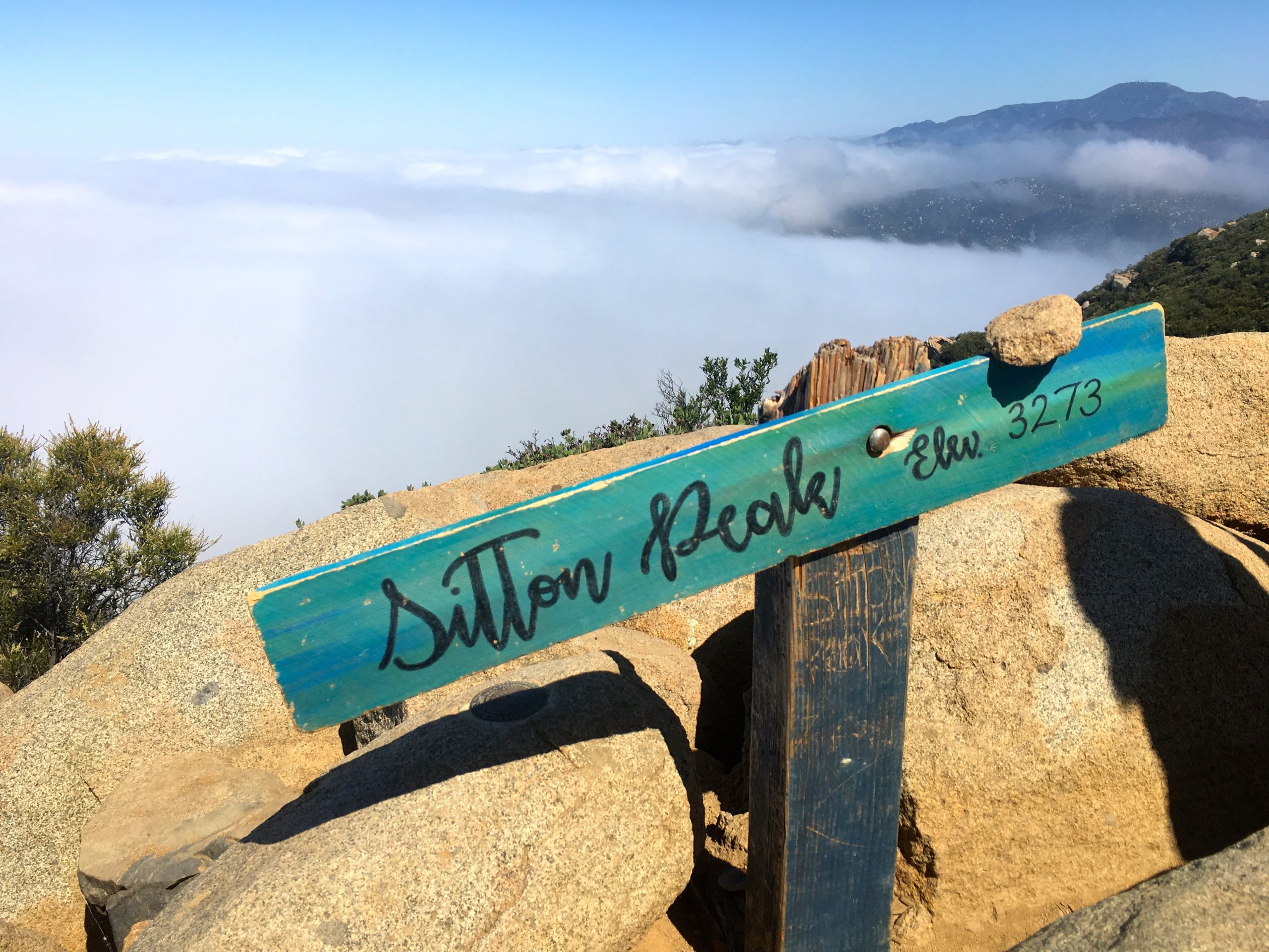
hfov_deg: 61.7
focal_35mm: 29
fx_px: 1063
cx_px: 634
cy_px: 476
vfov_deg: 48.2
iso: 25
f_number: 2.2
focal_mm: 4.15
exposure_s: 1/2747
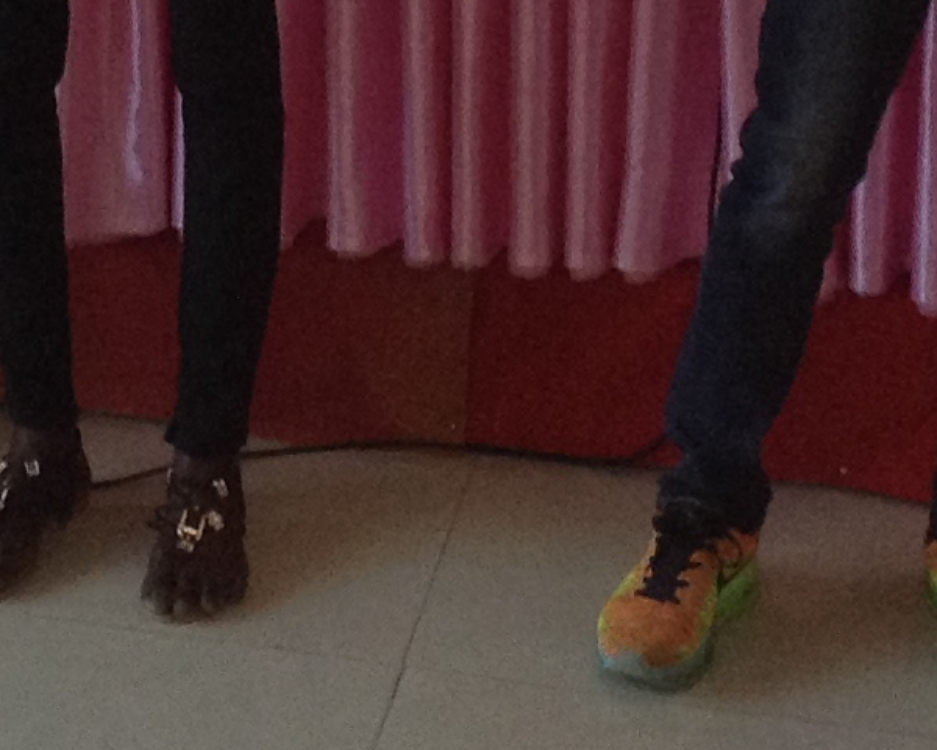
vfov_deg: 10.6
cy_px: -483
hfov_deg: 13.7
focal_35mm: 139
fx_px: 3855
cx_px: 55
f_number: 2.4
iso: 80
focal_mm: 3.3
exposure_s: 1/24
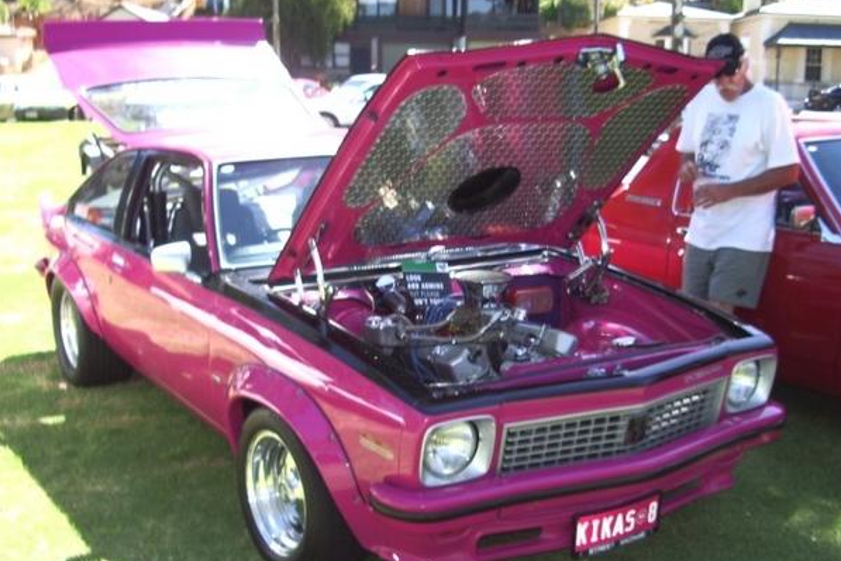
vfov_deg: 28.6
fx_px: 1098
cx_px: 421
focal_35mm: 47
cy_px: 310
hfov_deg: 41.9
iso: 50
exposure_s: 1/200
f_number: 2.8
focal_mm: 6.8
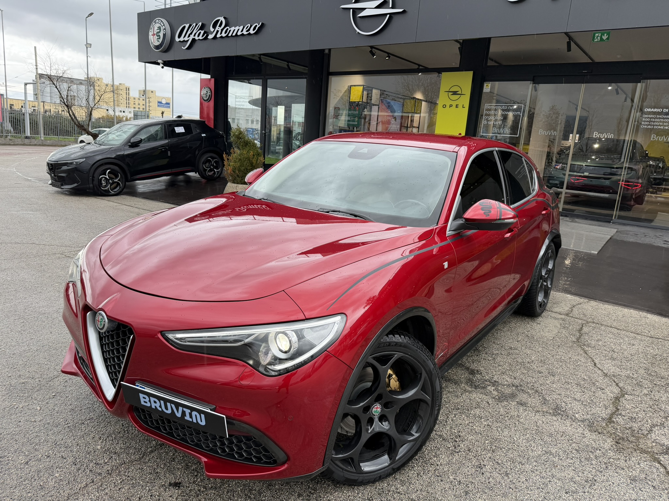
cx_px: 334
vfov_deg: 56.8
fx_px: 464
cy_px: 250
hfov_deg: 71.6
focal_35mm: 24
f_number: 1.78
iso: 80
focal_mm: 6.76
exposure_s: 1/188
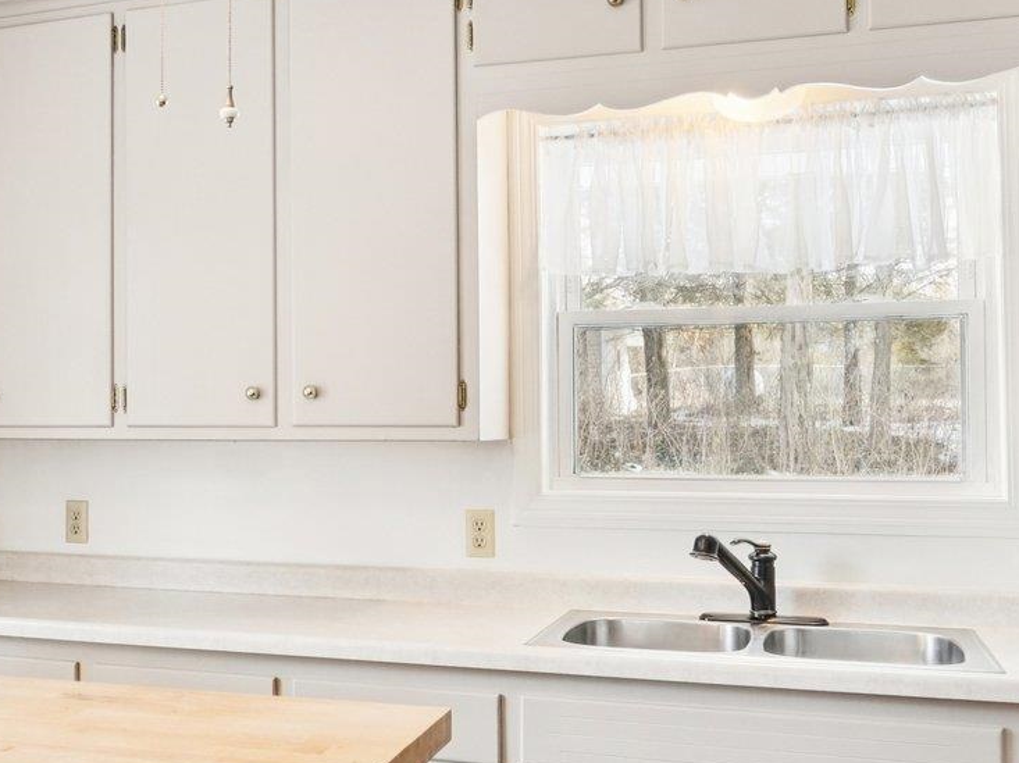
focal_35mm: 43
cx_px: 271
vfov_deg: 33.5
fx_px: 1265
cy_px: 418
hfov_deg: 42.7
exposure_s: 1/20
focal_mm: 16
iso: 400
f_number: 8
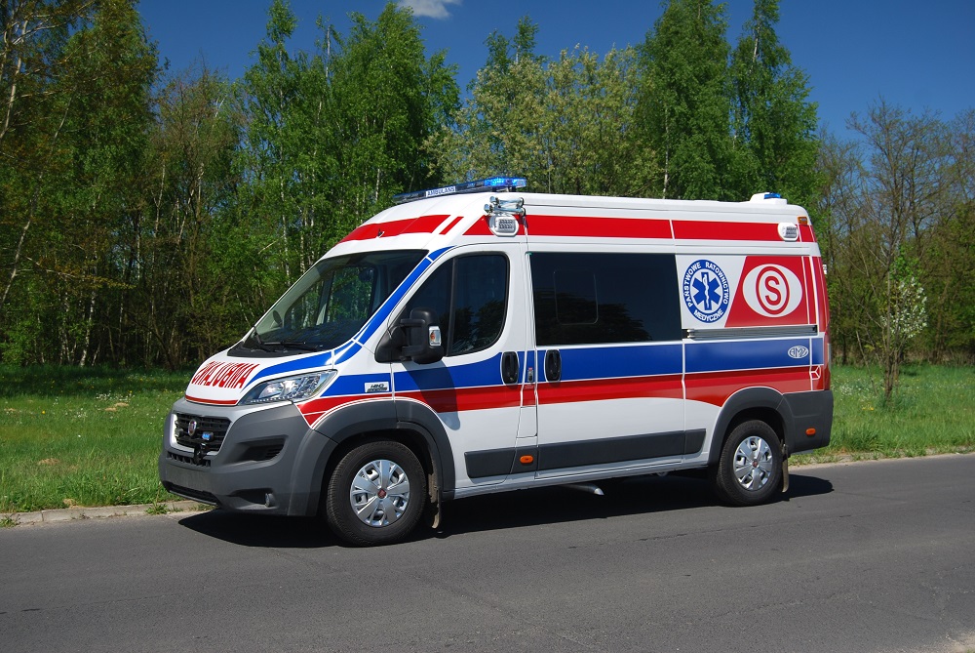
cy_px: 326
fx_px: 1261
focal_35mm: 46
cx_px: 488
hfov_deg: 42.3
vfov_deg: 29.0
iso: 100
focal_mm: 31
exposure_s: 1/160
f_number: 6.3
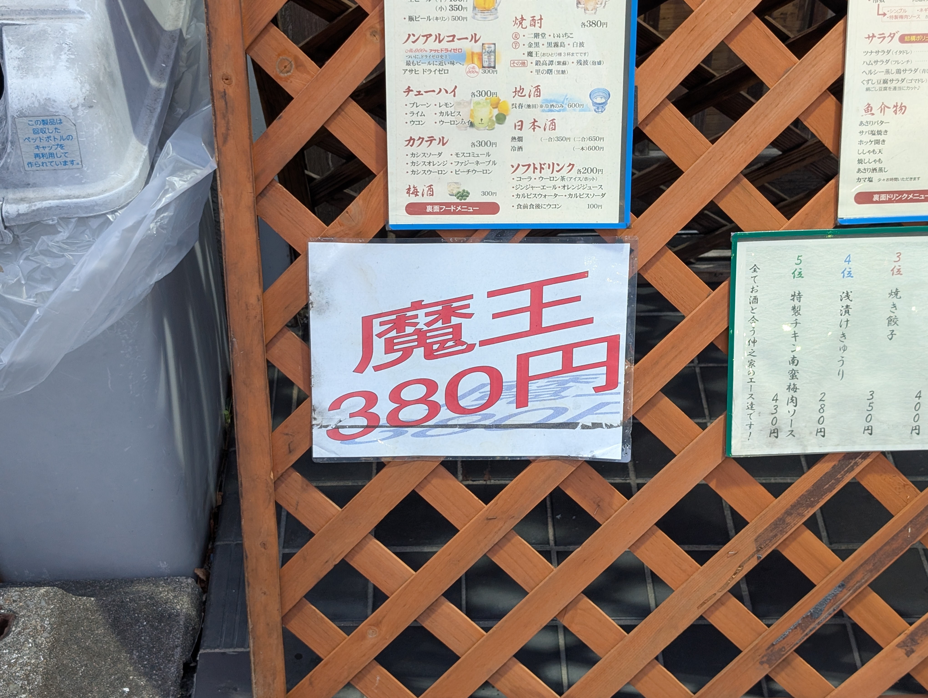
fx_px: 1315
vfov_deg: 29.7
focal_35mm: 49
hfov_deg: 38.9
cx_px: 464
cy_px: 349
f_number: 1.68
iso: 78
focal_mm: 6.9
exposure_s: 1/24.1
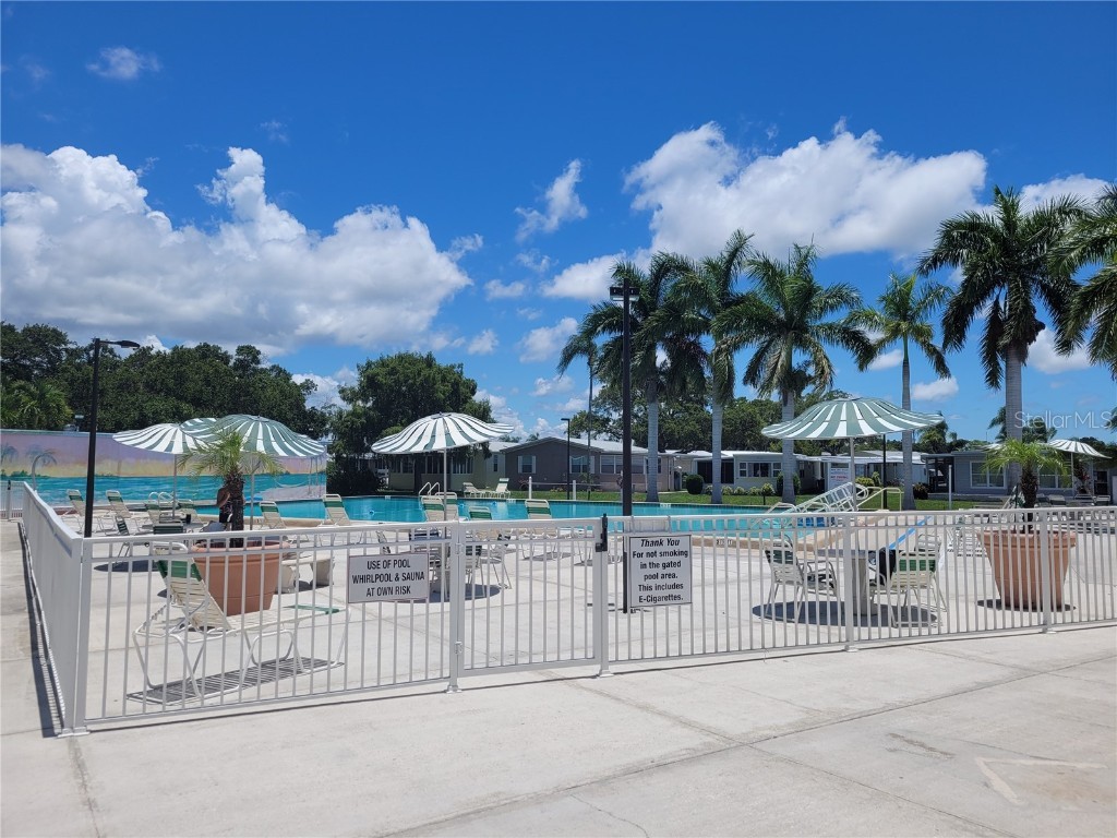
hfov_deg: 67.3
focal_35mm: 26
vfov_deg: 53.1
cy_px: 419
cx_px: 558
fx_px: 839
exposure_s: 1/4939
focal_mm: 5.4
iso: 40
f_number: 1.8
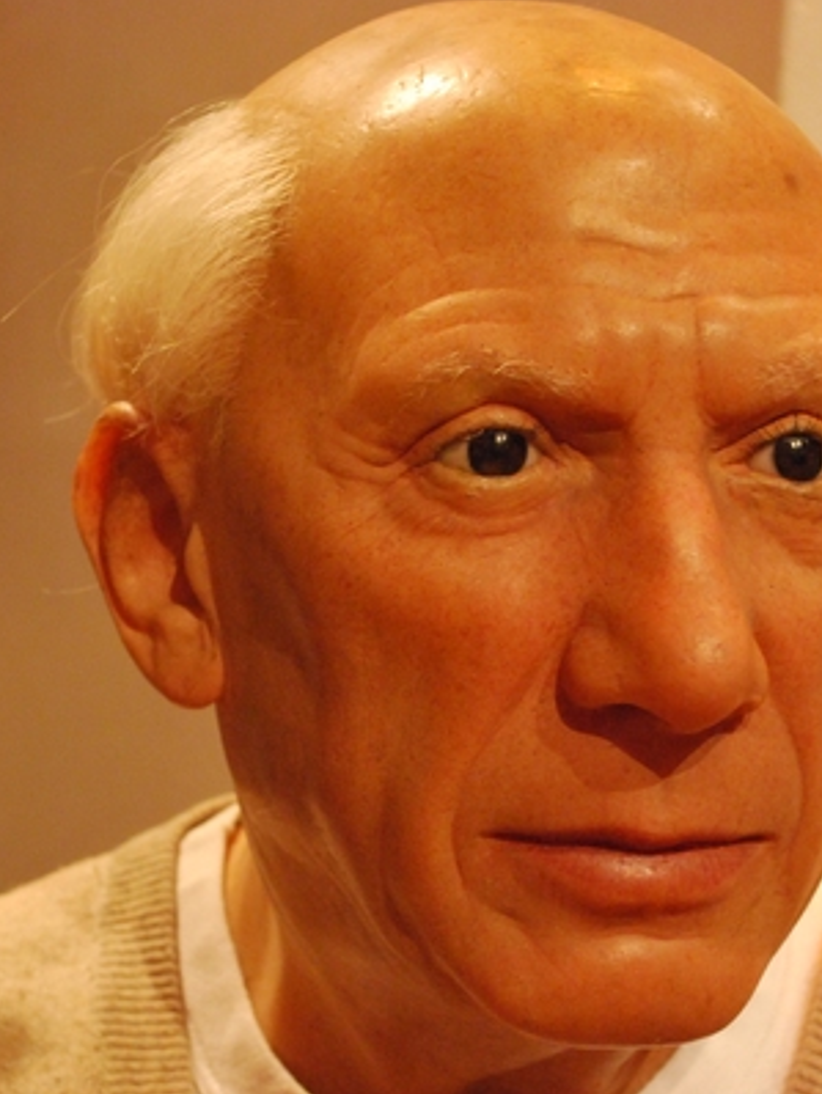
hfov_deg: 17.0
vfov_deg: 22.5
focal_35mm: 87
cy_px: 546
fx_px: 2752
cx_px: 495
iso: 1600
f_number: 5.3
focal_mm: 40
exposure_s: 1/20
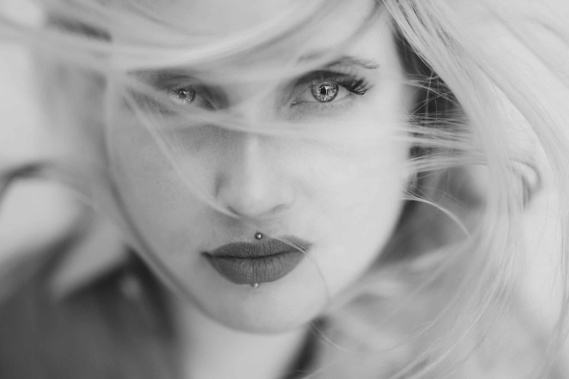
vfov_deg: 27.0
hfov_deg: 39.6
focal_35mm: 50
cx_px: 284
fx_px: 790
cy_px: 190
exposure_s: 1/160
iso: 640
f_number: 1.2
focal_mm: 50
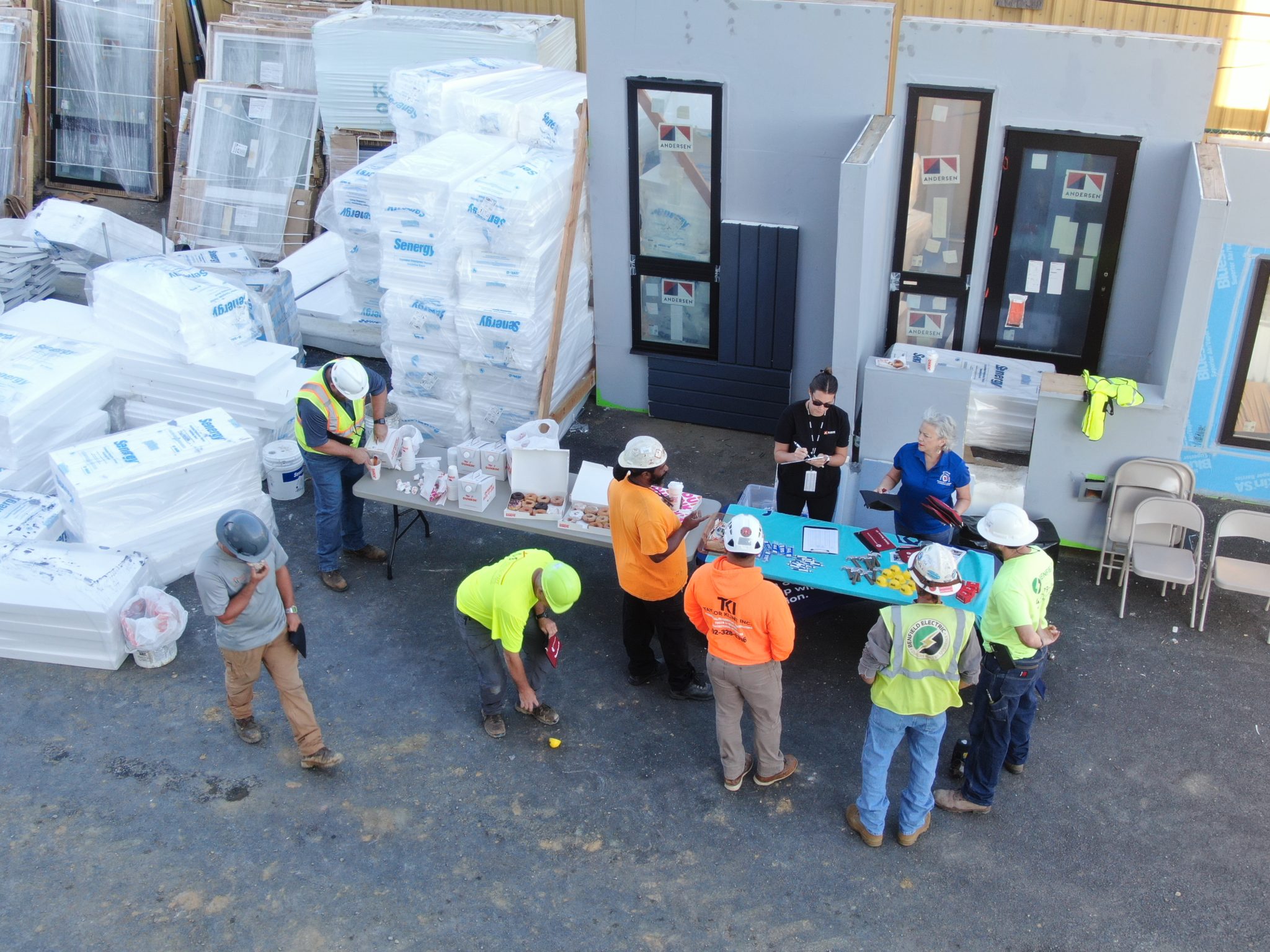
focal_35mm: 39
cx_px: 635
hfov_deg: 47.9
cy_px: 476
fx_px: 1431
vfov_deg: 36.8
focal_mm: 6.77
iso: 100
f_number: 3.4
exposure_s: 1/80
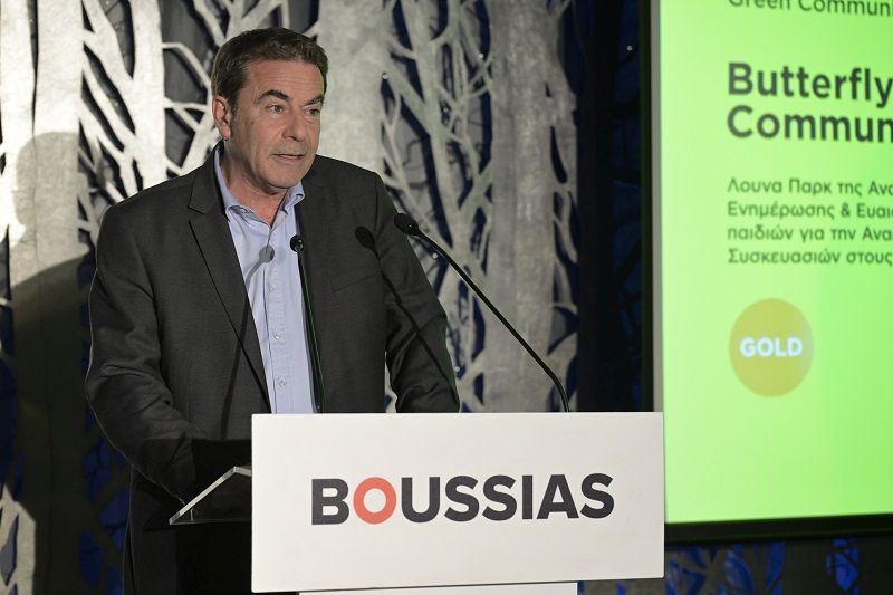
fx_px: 2207
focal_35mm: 89
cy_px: 298
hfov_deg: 22.9
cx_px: 446
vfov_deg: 15.4
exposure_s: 1/160
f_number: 4
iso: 2000
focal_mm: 89
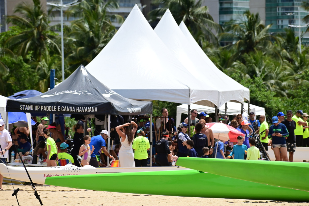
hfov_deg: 7.9
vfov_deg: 5.3
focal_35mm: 262
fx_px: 2251
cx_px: 154
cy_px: 103
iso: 320
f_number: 8
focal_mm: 175
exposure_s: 1/1250
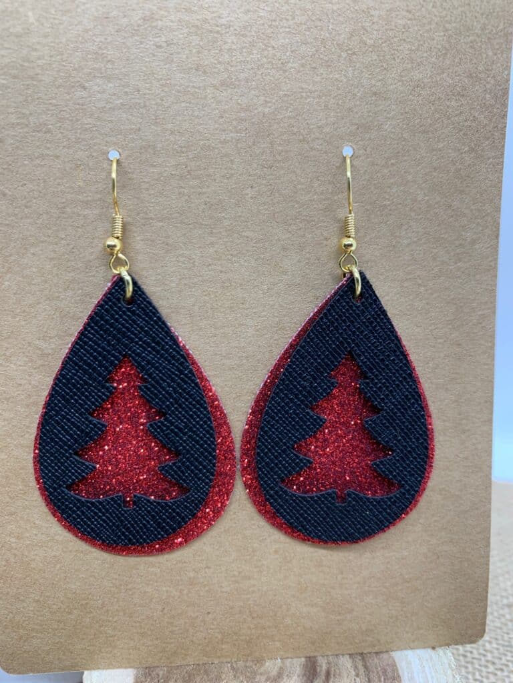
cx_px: 256
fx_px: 514
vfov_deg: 67.3
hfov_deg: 53.1
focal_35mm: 26
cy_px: 342
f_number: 1.8
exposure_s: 1/60
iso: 64
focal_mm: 4.25
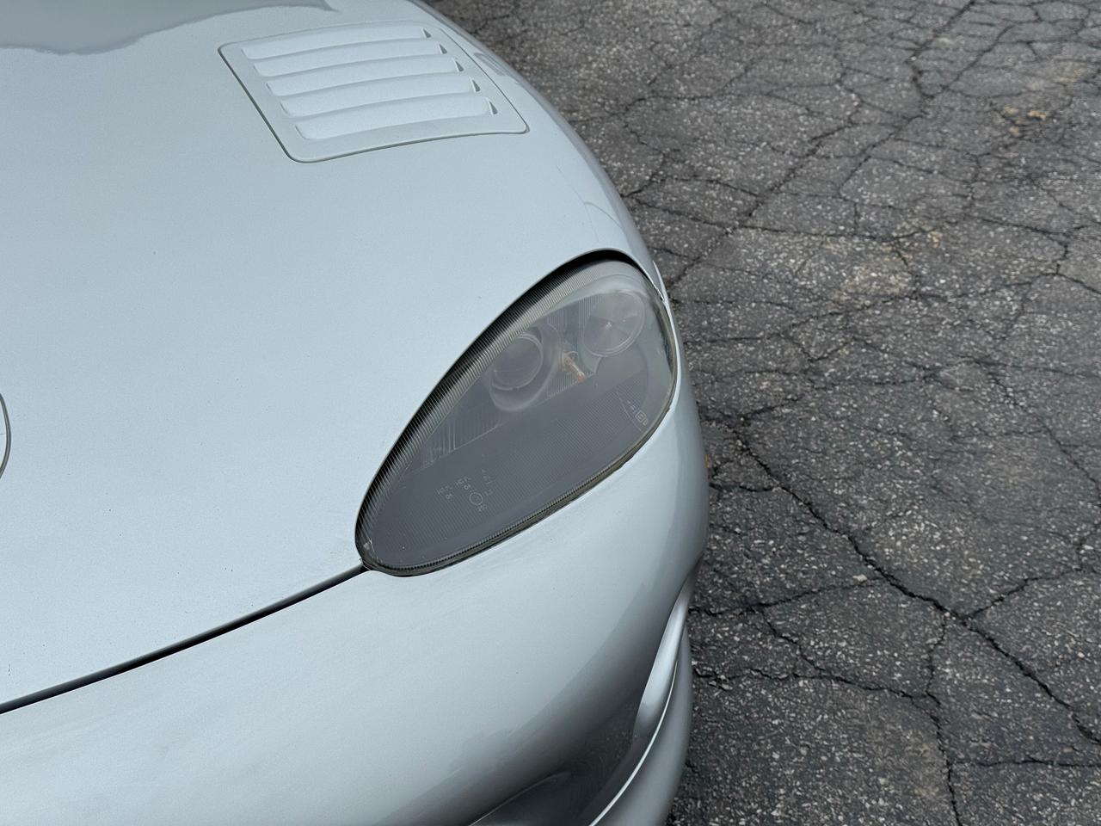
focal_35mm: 48
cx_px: 550
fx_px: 1527
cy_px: 413
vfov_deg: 30.3
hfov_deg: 39.7
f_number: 1.78
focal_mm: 6.76
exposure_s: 1/2833
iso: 64
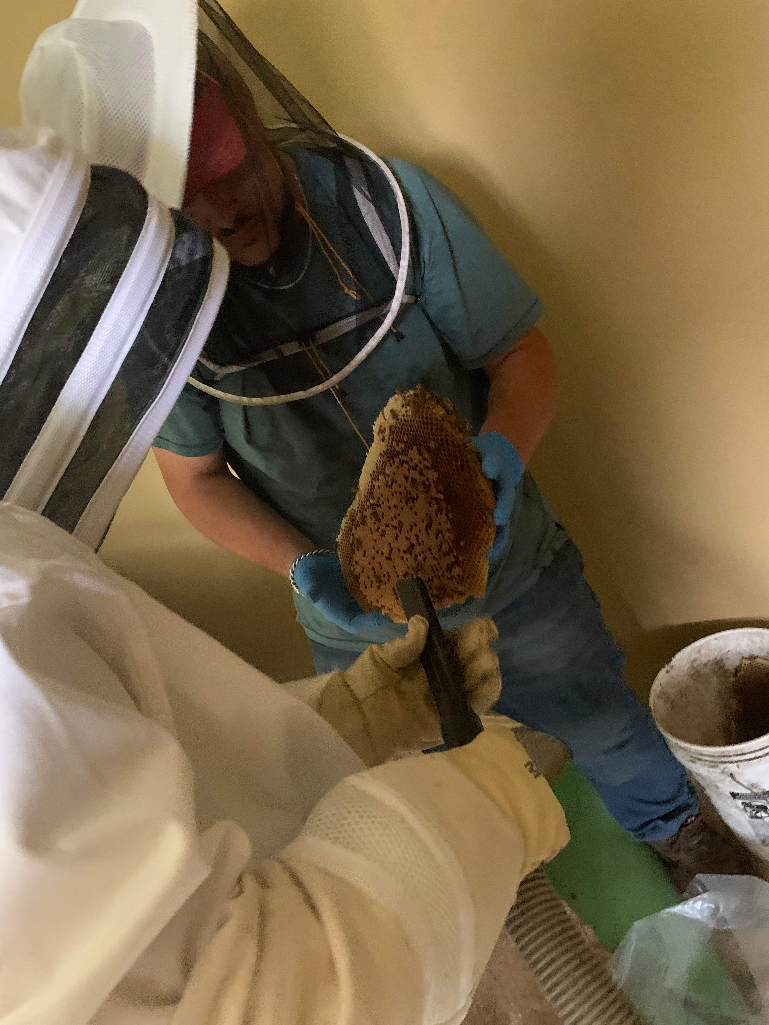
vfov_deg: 67.3
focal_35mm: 26
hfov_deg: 53.1
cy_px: 512
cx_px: 384
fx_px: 770
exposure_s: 1/30
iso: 800
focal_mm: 4.25
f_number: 1.8
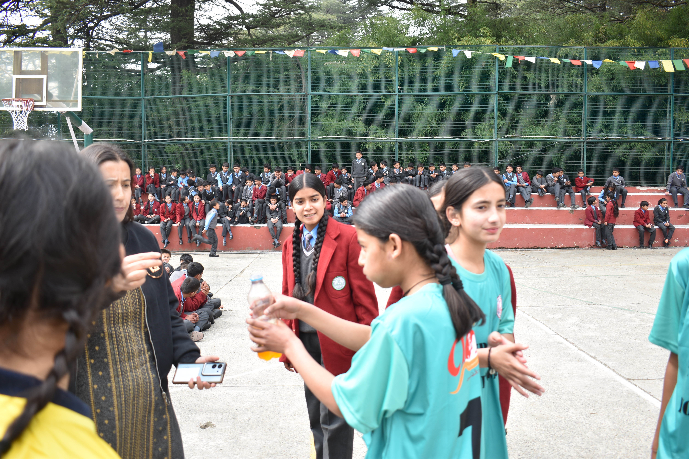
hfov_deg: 59.5
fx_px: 603
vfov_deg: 41.7
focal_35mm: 32
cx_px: 344
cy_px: 230
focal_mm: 21
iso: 100
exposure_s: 1/160
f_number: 3.8
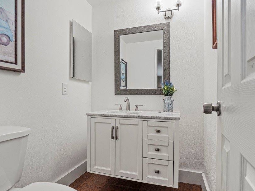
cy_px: 102
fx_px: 147
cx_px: 126
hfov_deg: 81.8
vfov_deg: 65.9
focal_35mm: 20
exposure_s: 1/10
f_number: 4
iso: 200
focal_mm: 8
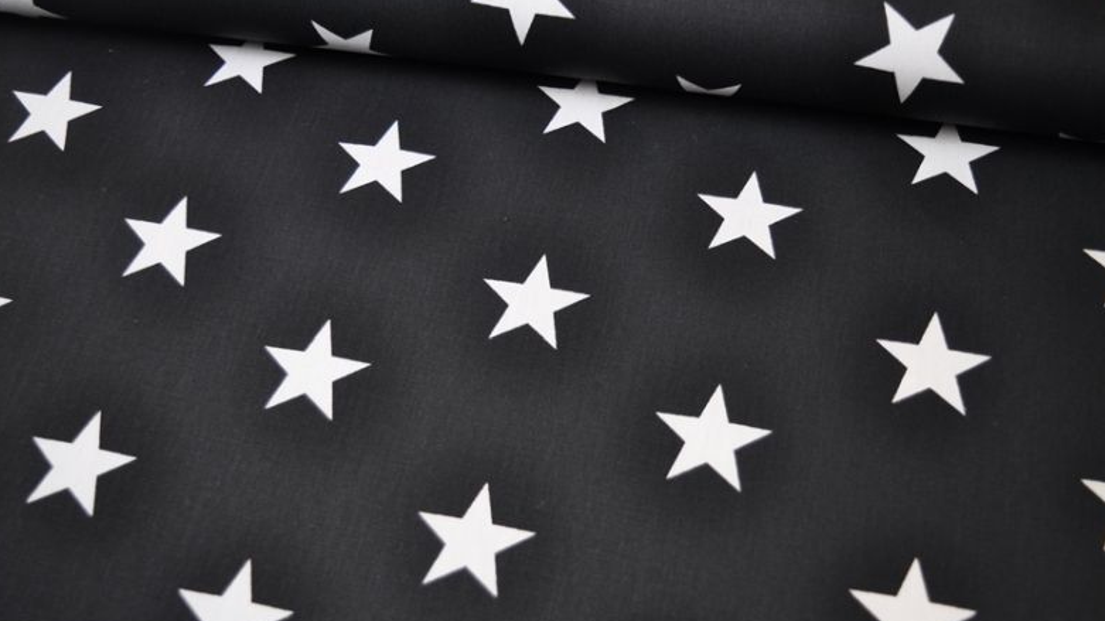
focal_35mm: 45
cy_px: 339
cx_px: 550
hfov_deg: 45.5
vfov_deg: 26.5
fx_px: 1318
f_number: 4.2
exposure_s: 1/60
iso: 400
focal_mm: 28
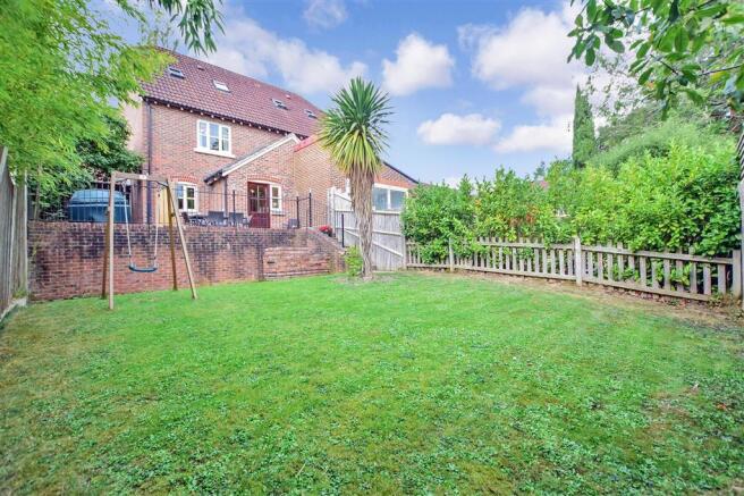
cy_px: 248
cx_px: 372
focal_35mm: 15
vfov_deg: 77.3
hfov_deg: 100.4
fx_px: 310
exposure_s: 1/400
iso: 500
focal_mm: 10
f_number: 5.6
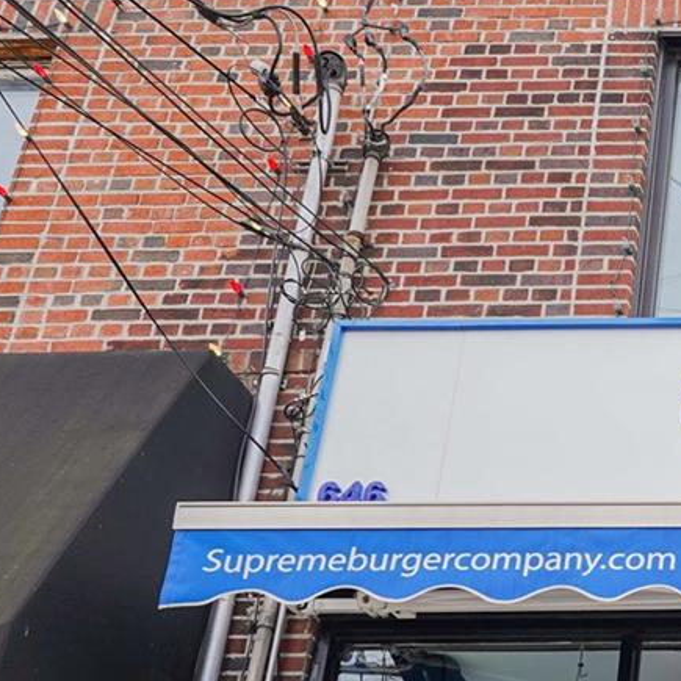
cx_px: 978
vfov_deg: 24.9
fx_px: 1469
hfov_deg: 22.2
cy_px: 672
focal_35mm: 66
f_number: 5.6
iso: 100
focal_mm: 16.5
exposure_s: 1/100
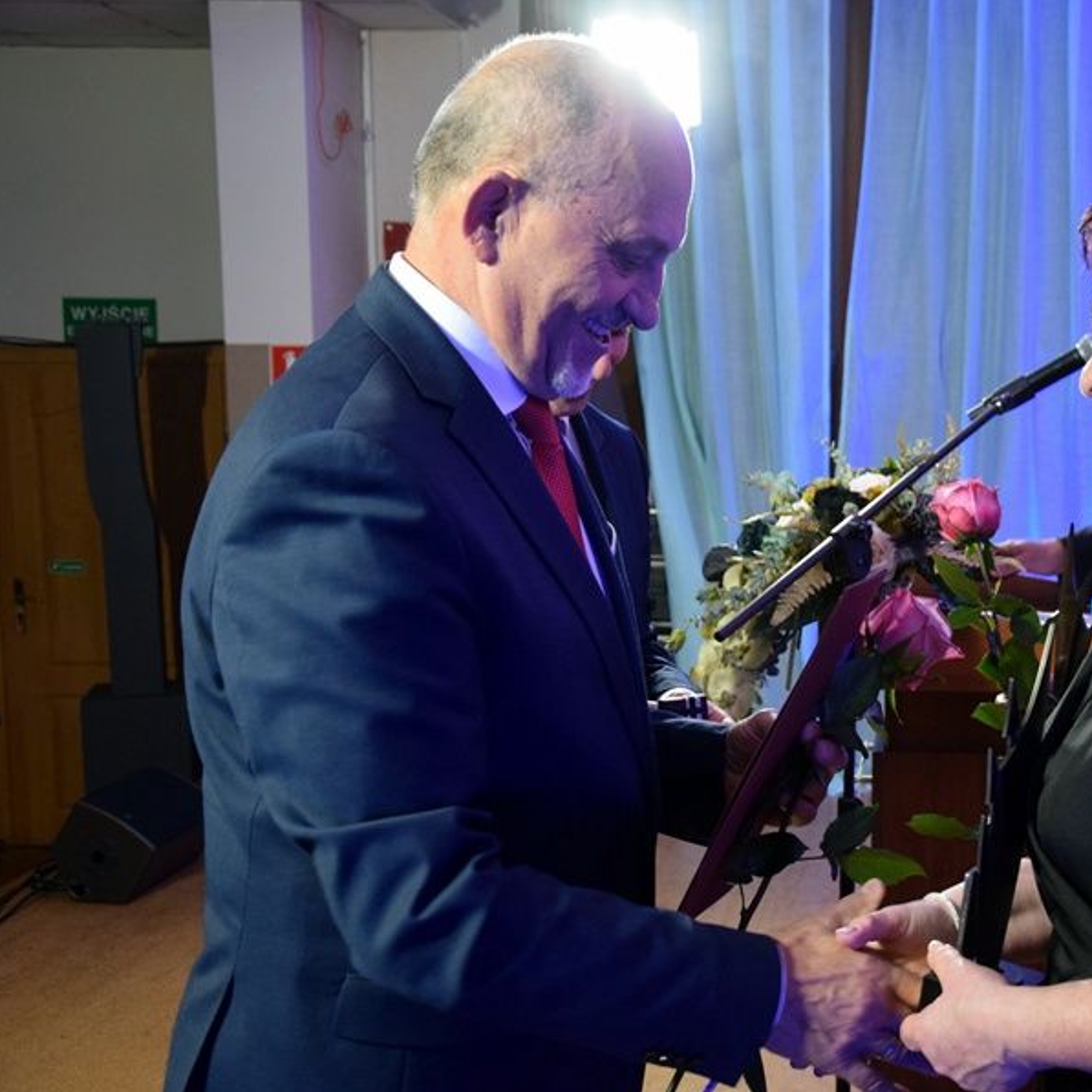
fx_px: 1785
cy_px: 547
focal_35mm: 50
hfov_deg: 33.5
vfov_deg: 34.0
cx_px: 796
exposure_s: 1/100
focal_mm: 26
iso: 2000
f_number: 4
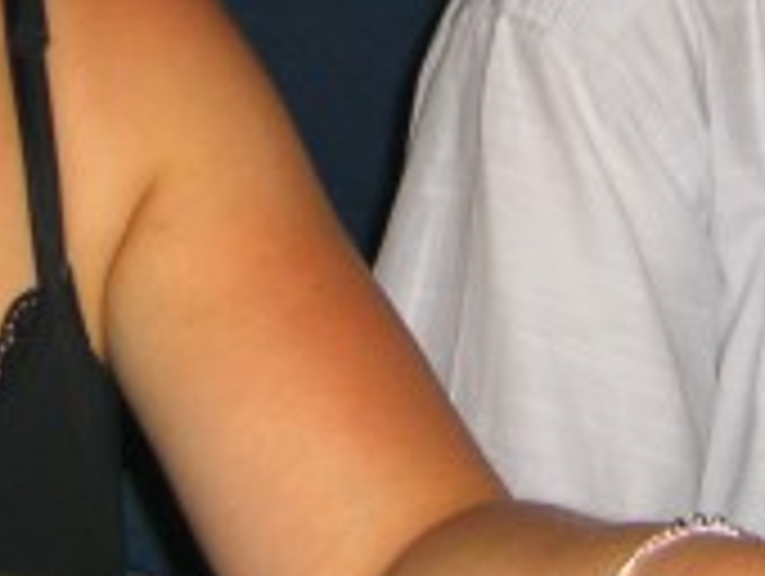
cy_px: -144
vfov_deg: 10.9
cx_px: 392
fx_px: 2966
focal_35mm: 134
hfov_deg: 14.7
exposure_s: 1/60
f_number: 2.8
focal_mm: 7.9
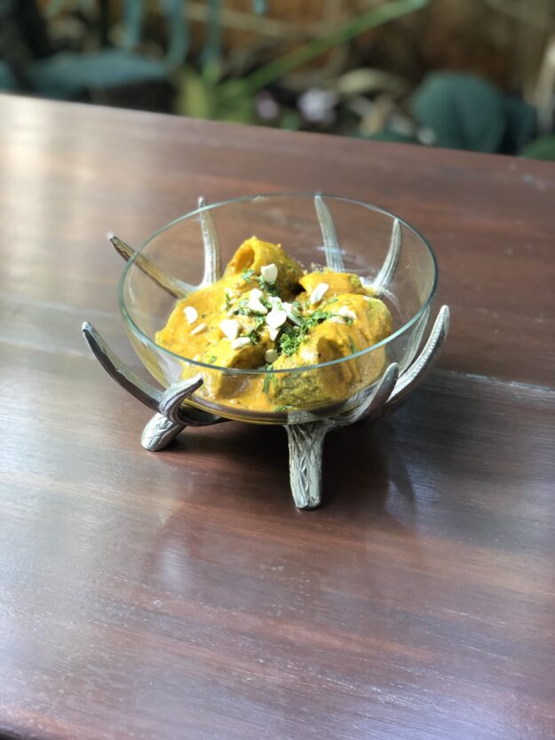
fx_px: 1111
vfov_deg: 36.8
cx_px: 278
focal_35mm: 52
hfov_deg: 28.0
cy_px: 370
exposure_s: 1/30
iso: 100
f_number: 2.4
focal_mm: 6
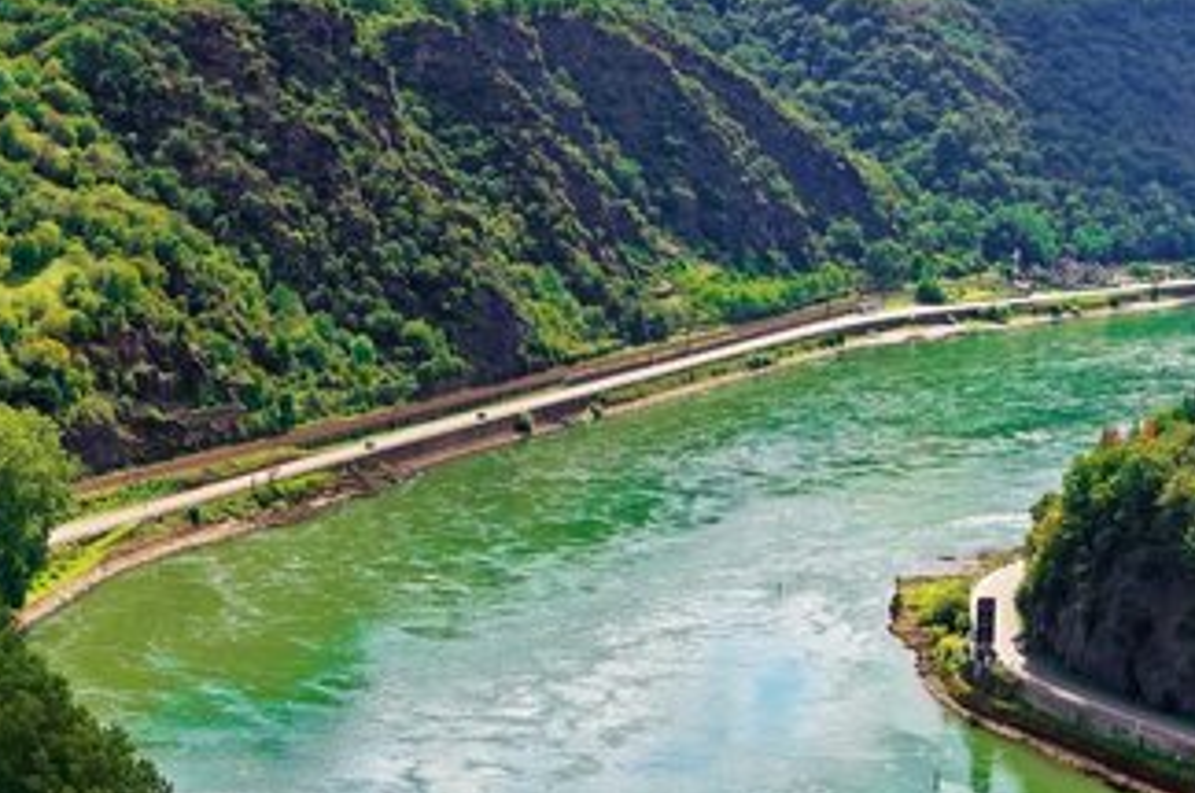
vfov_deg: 15.3
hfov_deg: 22.9
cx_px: 472
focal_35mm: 89
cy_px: 266
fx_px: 2950
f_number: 8
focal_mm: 24
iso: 200
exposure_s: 1/400
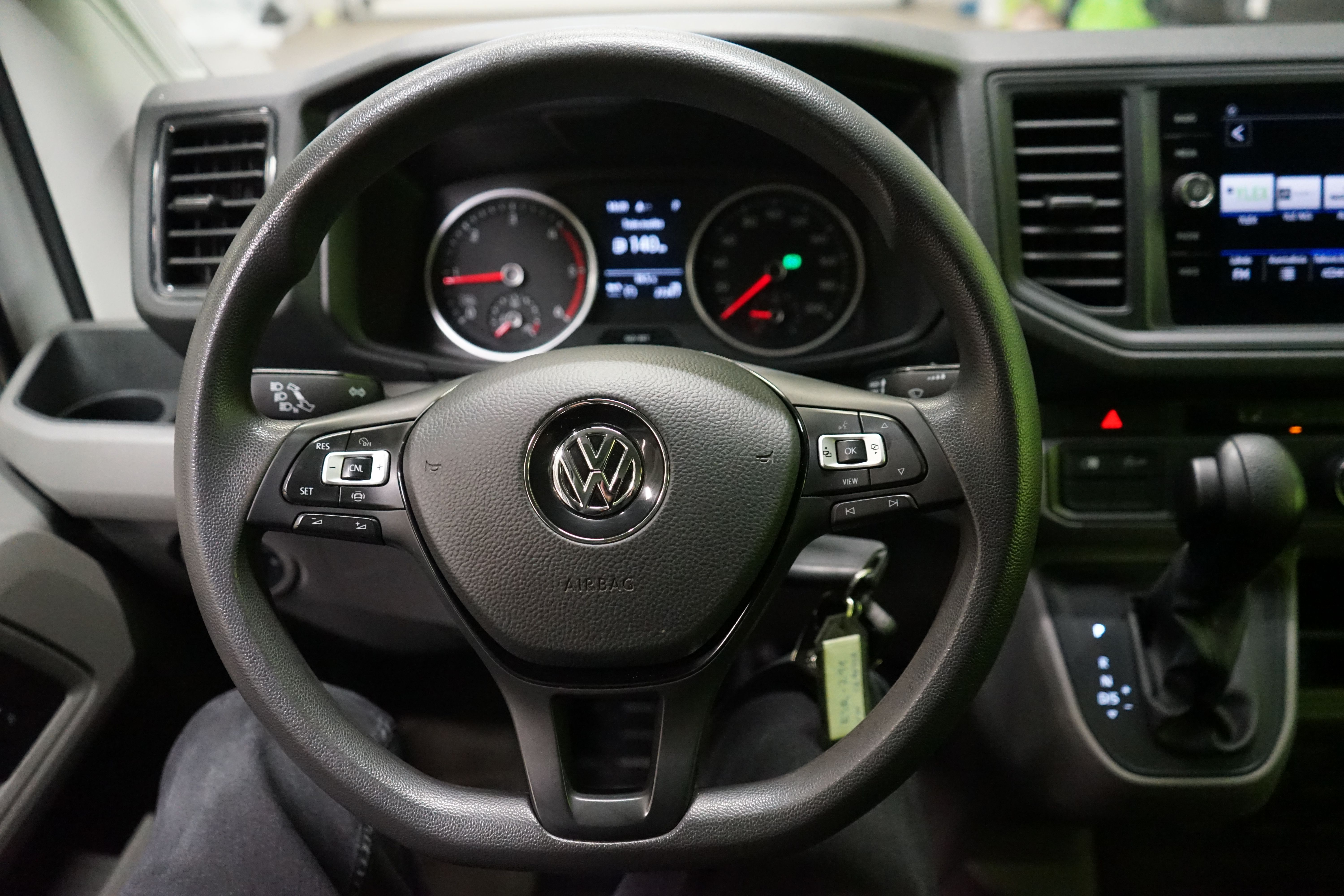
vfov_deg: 46.4
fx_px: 1045
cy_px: 448
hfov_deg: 65.5
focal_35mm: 28
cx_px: 672
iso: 6400
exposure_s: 1/125
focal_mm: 28
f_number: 3.5
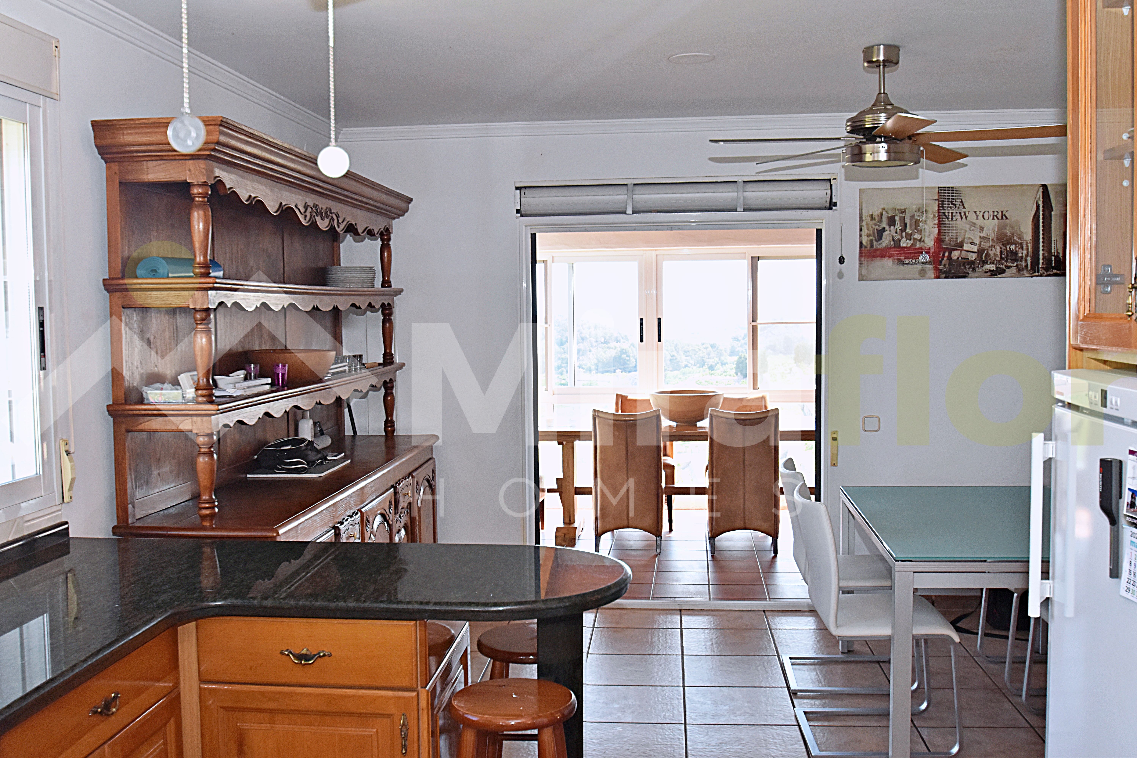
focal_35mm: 36
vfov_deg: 36.9
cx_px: 568
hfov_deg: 53.1
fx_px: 1137
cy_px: 379
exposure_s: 1/125
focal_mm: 24
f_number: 4.5
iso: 900
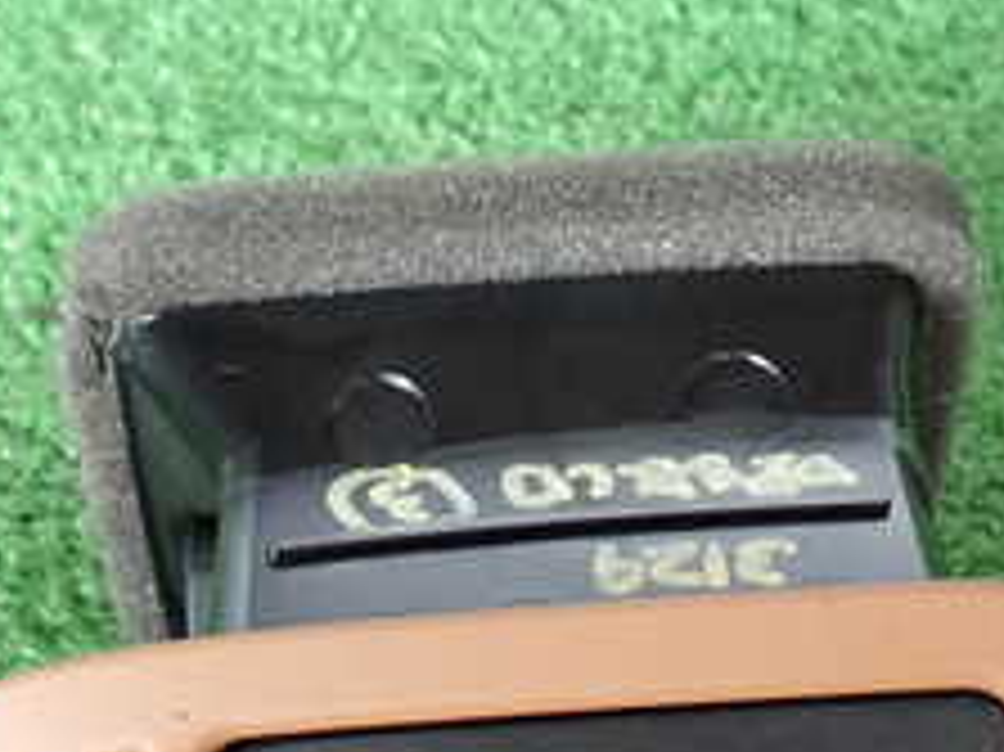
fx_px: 2493
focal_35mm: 86
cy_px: 720
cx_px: 279
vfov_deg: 16.8
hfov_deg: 22.6
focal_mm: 5.79
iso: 200
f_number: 2.4
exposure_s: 1/60
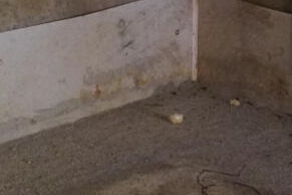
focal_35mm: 242
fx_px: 1961
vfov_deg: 5.7
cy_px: -50
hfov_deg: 8.5
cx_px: 144
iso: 6400
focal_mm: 29
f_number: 4.5
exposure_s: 1/50
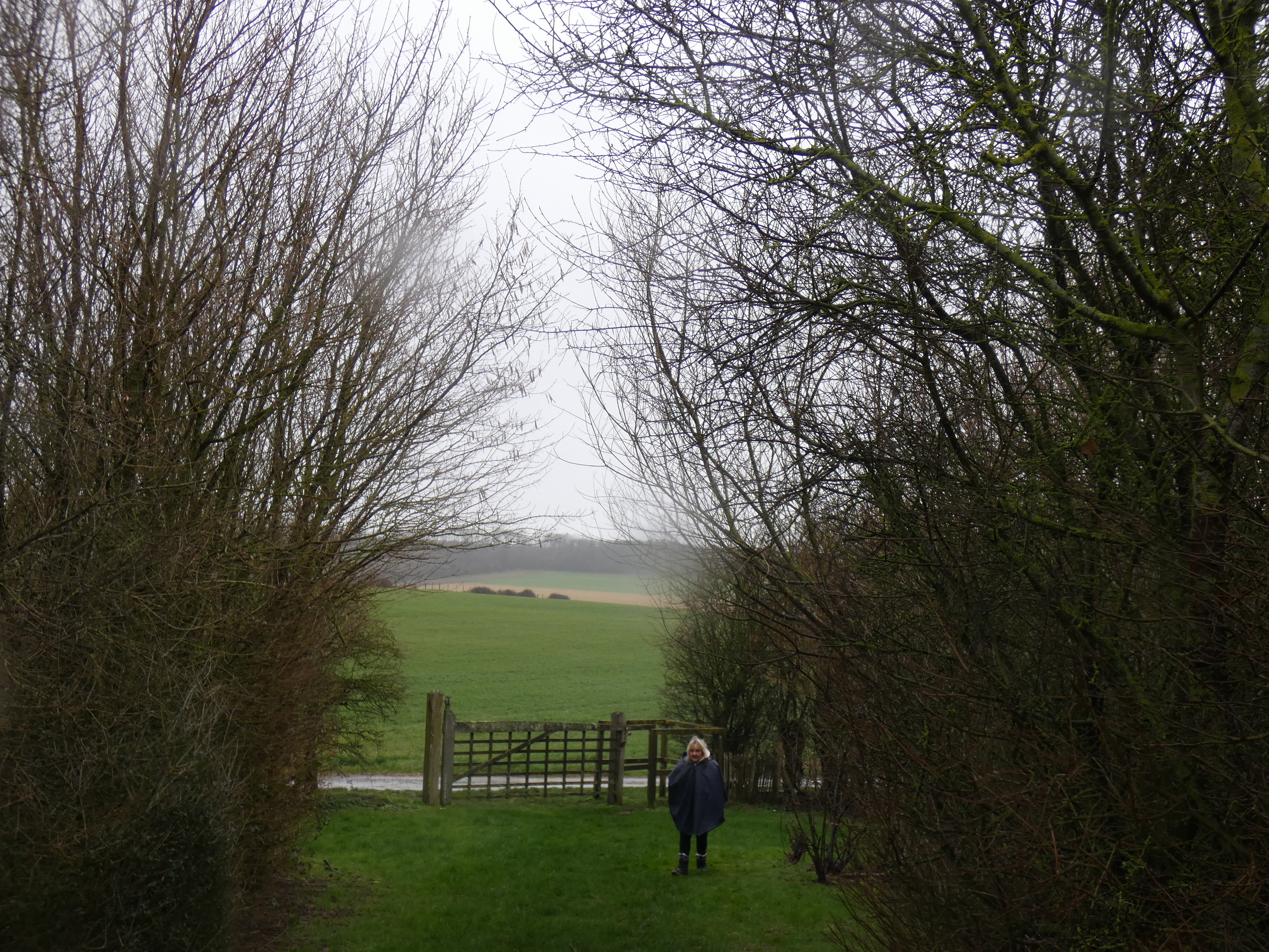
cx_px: 634
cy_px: 476
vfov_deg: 31.5
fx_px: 1686
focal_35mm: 46
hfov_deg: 41.2
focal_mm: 8.2
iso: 80
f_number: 3.8
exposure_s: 1/125
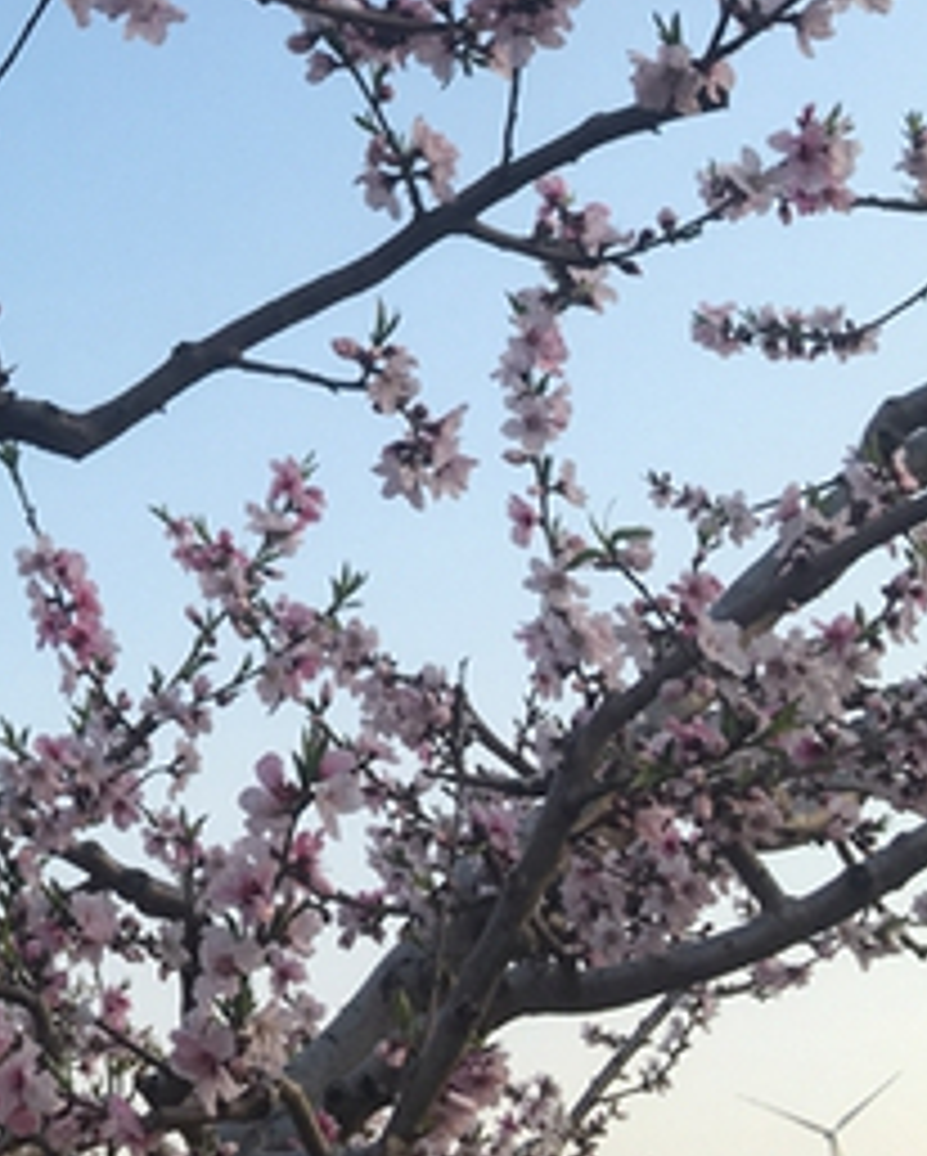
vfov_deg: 24.1
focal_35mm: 77
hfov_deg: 18.1
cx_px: -405
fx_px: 2638
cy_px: 133
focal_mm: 4.15
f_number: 2.2
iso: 25
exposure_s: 1/845
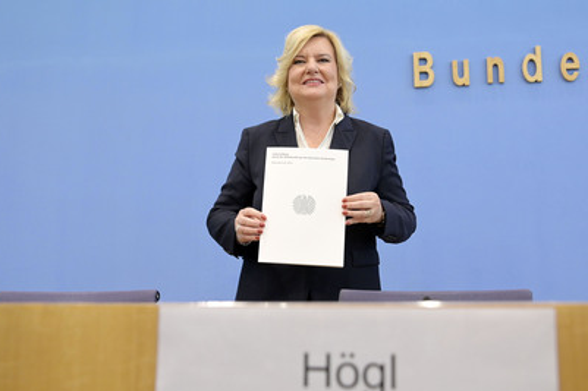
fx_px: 588
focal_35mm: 36
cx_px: 309
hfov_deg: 53.1
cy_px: 185
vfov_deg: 36.8
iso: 4000
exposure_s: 1/640
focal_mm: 32
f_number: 5
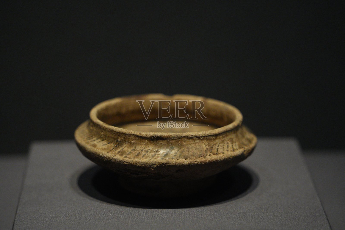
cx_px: 172
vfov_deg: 9.1
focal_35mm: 151
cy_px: 115
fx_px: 1447
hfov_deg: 13.6
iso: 8000
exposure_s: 1/160
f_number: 5.6
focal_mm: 151
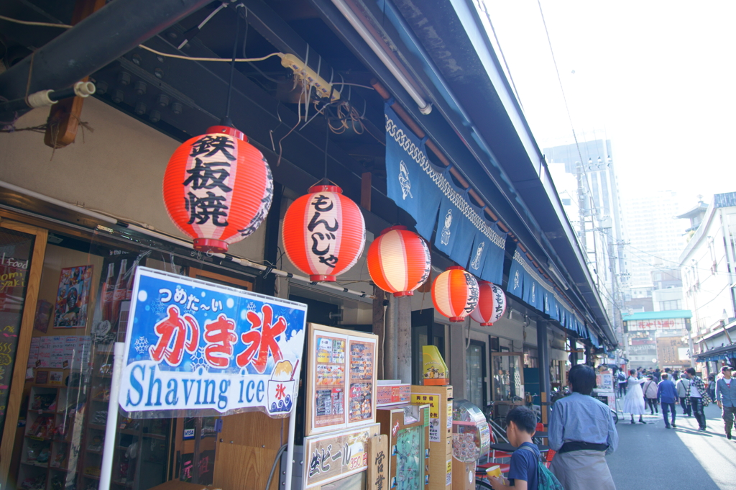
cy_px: 245
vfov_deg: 53.1
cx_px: 368
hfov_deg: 73.8
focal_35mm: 24
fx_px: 490
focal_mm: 16
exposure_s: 1/200
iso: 200
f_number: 3.5
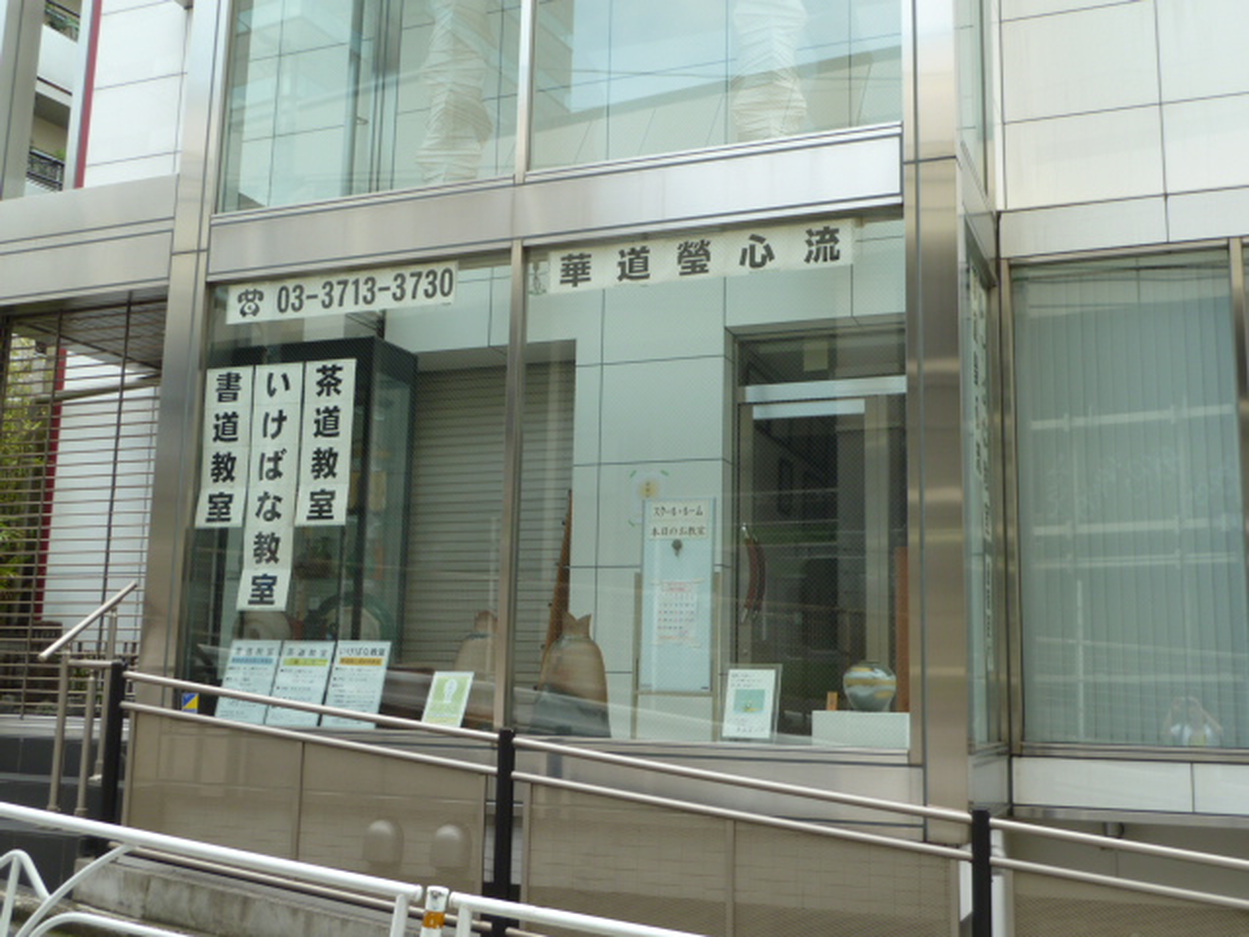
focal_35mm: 37
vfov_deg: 38.7
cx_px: 624
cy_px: 468
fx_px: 1335
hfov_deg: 50.1
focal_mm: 6.1
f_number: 4
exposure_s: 1/100
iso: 80
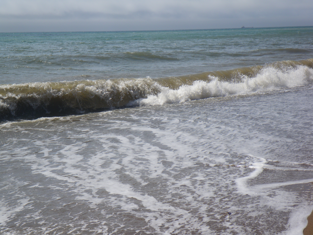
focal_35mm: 62
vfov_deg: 23.7
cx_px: 156
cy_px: 118
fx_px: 561
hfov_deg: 31.2
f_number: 5.5
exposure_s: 1/500
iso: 50
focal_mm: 11.1
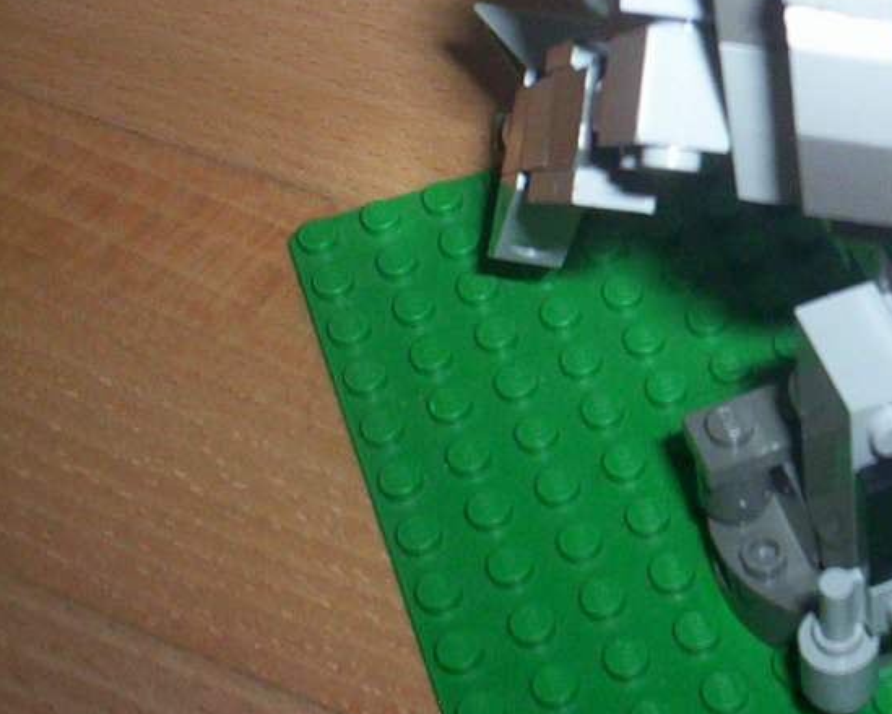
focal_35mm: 80
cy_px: 83
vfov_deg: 18.9
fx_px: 2112
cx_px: 957
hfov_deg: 22.6
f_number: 4.5
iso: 140
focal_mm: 4.99
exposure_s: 1/60
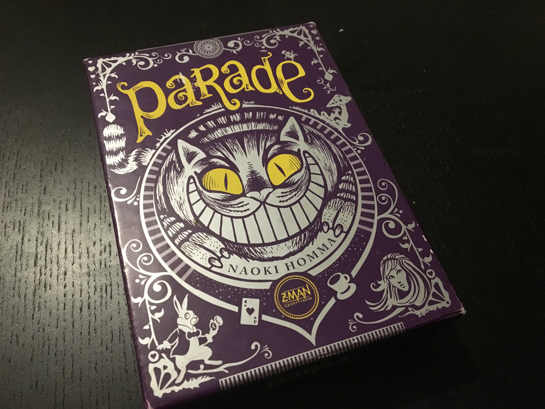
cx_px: 272
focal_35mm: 29
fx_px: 457
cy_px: 204
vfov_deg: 48.2
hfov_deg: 61.7
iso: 320
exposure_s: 1/17
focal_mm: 4.15
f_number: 2.2
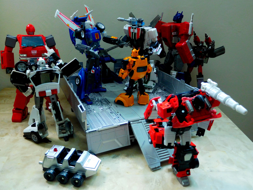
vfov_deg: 44.2
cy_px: 95
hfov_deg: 56.8
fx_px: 234
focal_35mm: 32
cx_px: 126
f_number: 3.6
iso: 200
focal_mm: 5.7
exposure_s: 1/20
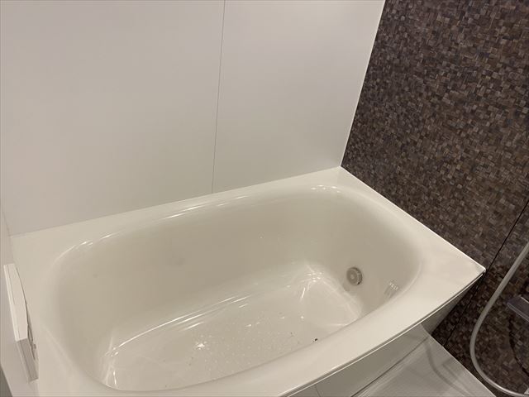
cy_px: 198
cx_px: 264
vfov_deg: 53.1
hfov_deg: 67.3
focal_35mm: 26
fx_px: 397
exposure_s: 1/50
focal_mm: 4.25
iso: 64
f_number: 1.8
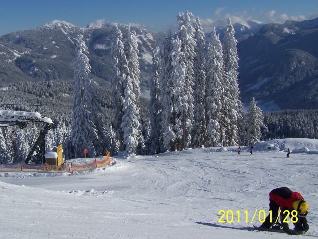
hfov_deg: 39.4
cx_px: 119
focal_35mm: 48
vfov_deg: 30.2
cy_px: 103
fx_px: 441
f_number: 5.6
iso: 64
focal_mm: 6.3
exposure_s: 1/640
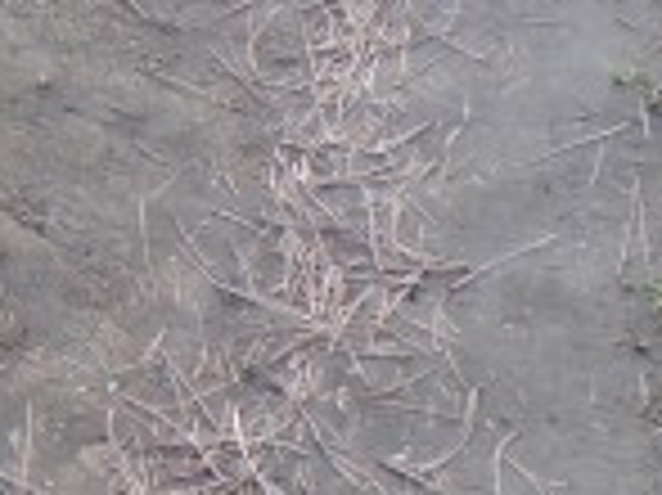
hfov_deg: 15.9
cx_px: -617
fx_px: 1911
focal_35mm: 100
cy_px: -320
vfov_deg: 13.6
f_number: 3.5
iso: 100
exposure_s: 1/45
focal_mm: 4.1
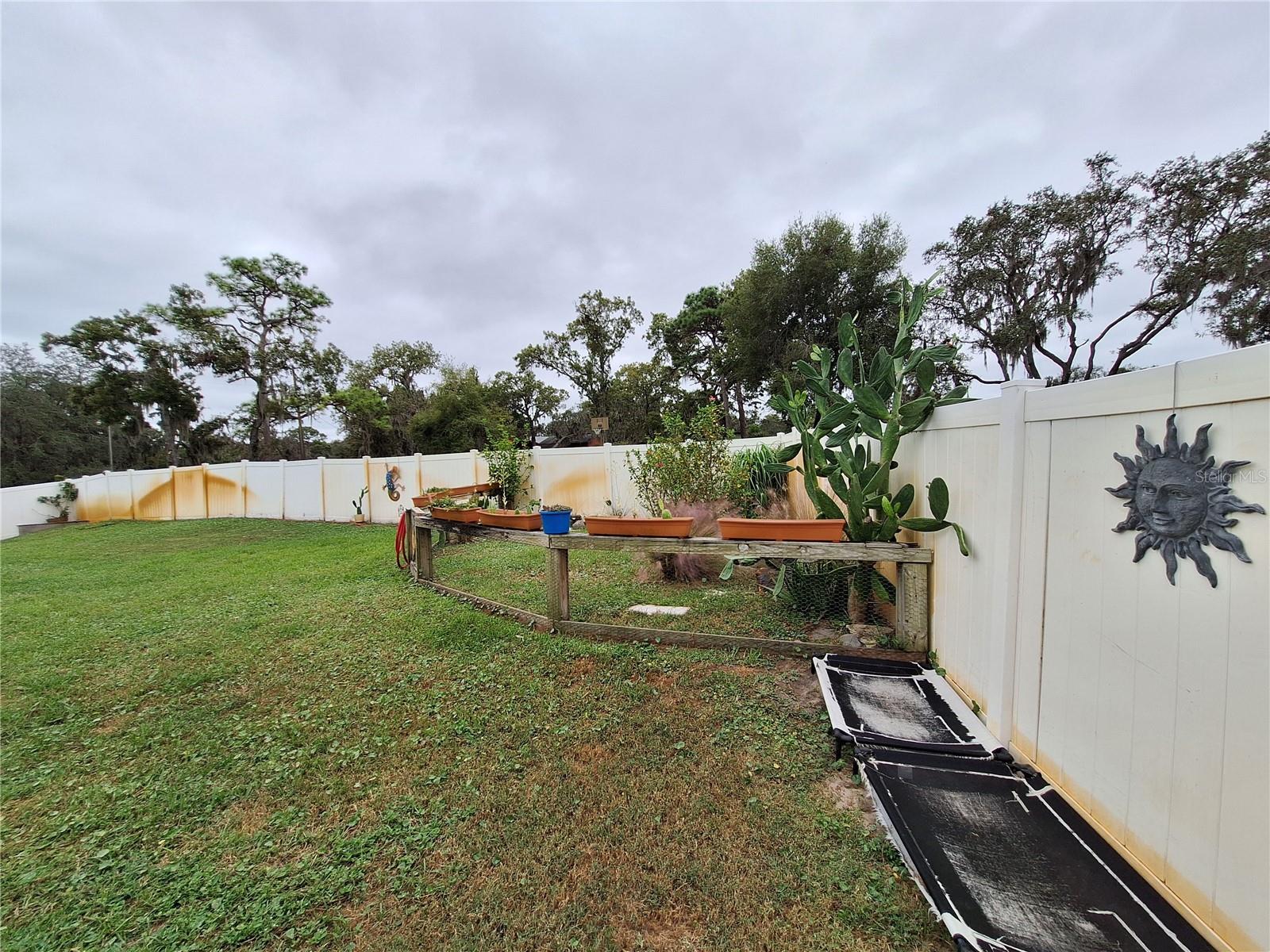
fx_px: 477
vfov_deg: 89.9
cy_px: 476
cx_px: 635
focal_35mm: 13
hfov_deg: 106.2
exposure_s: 1/865
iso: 40
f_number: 2.2
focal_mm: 1.74
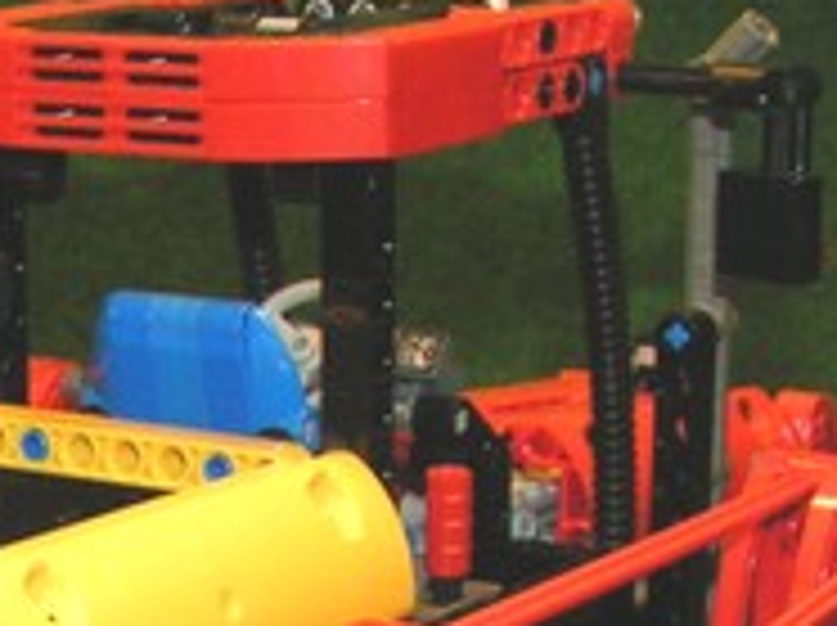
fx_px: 3163
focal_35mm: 131
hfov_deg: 14.8
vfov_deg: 11.0
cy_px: 847
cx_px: -14
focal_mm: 5.8
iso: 200
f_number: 2.8
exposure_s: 1/40
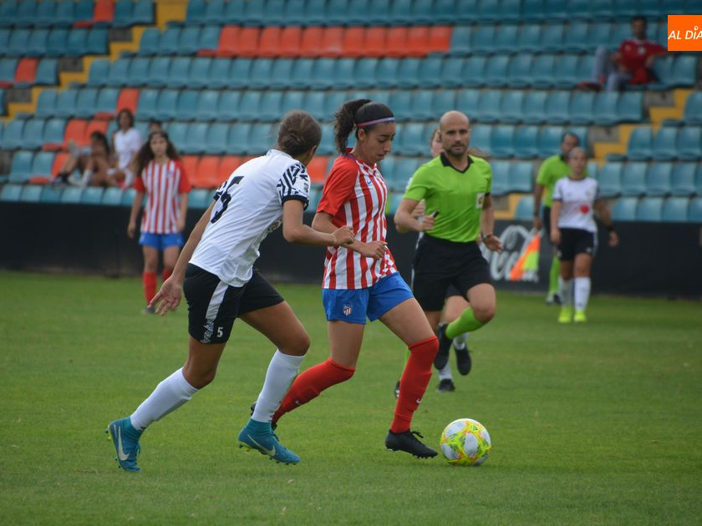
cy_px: 263
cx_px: 324
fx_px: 9917
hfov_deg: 4.1
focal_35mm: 489
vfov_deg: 3.0
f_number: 6.3
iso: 500
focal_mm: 300
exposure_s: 1/1000
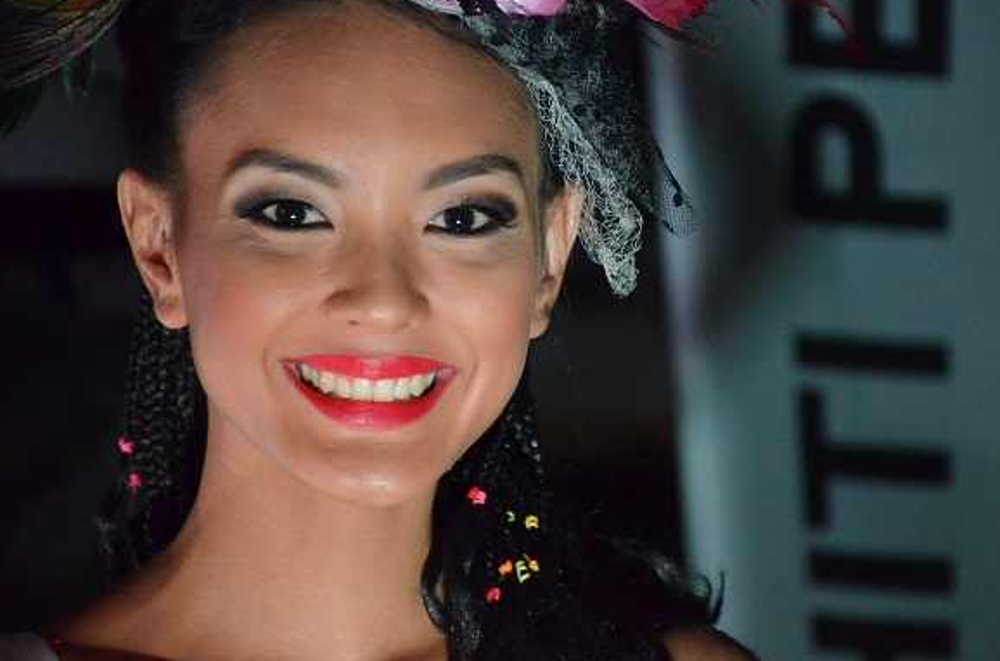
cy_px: 312
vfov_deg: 8.2
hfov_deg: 12.4
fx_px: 4599
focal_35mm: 166
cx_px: 540
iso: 5000
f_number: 5.6
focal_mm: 100
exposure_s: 1/100
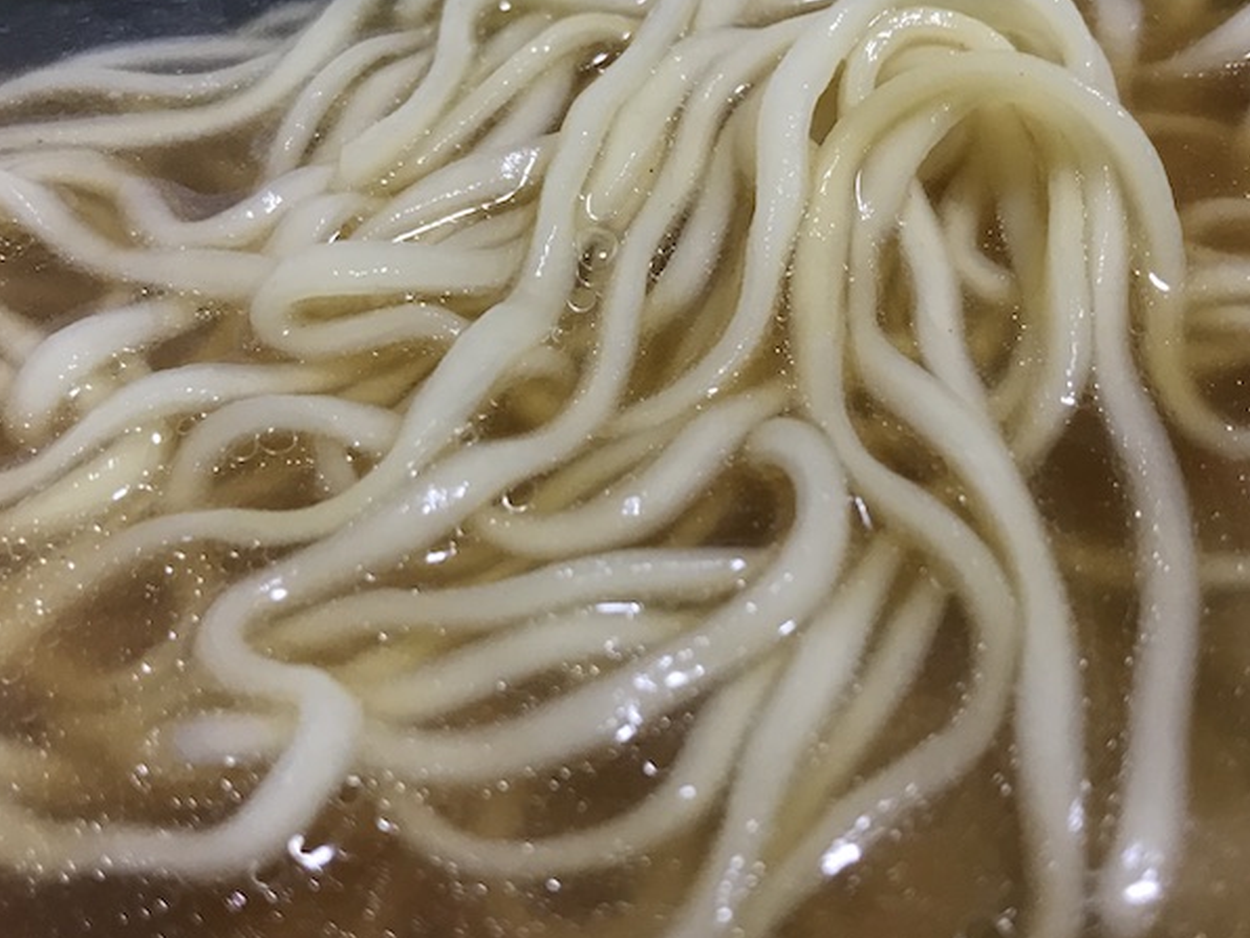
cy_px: 395
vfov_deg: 30.8
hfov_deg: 40.4
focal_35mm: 47
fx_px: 1697
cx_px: 604
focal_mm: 3.99
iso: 50
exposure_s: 1/15
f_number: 1.8
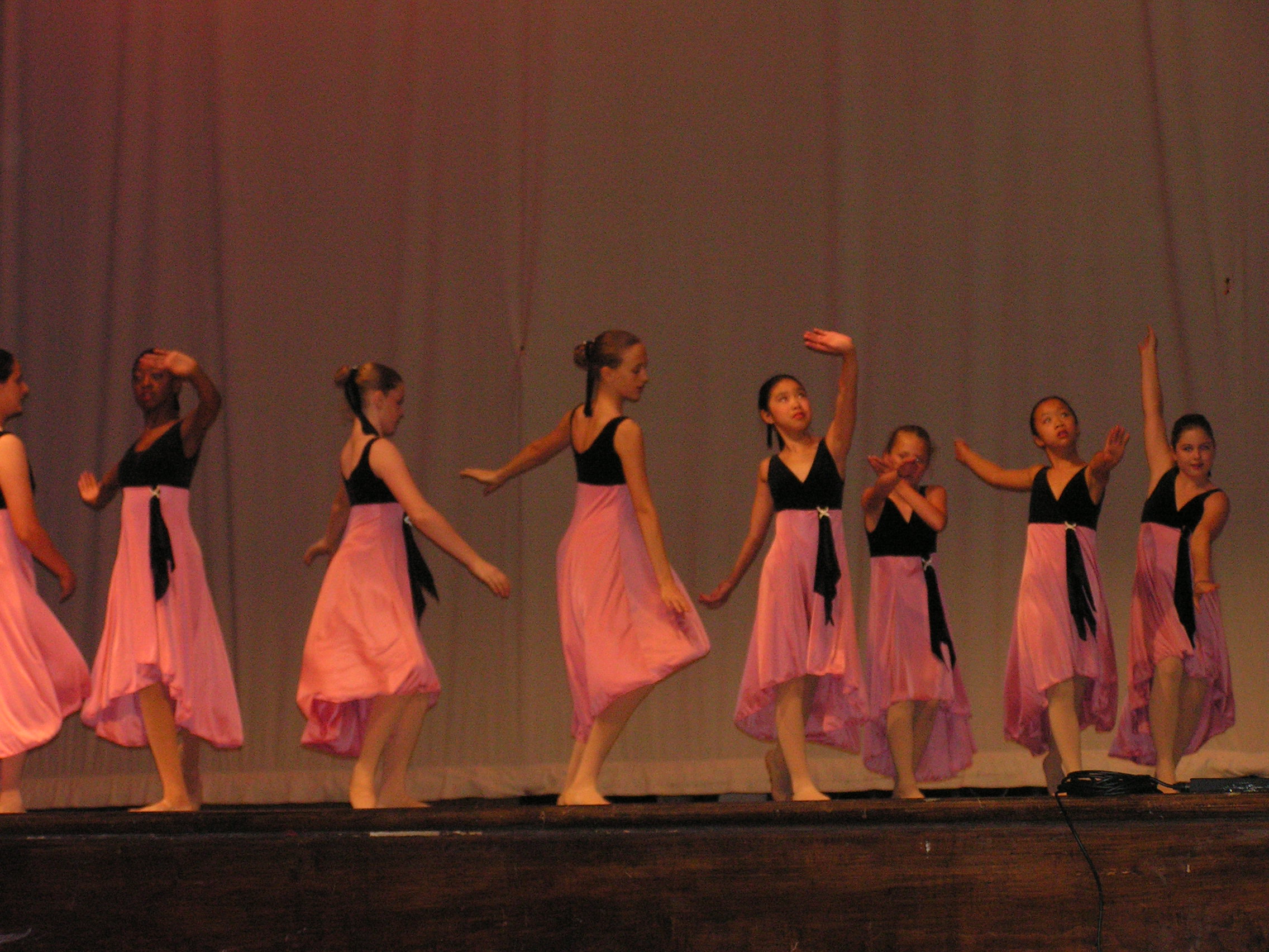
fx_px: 4069
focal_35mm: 111
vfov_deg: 13.3
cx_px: 634
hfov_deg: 17.7
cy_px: 476
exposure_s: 1/125
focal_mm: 18.5
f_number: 3.2
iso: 200
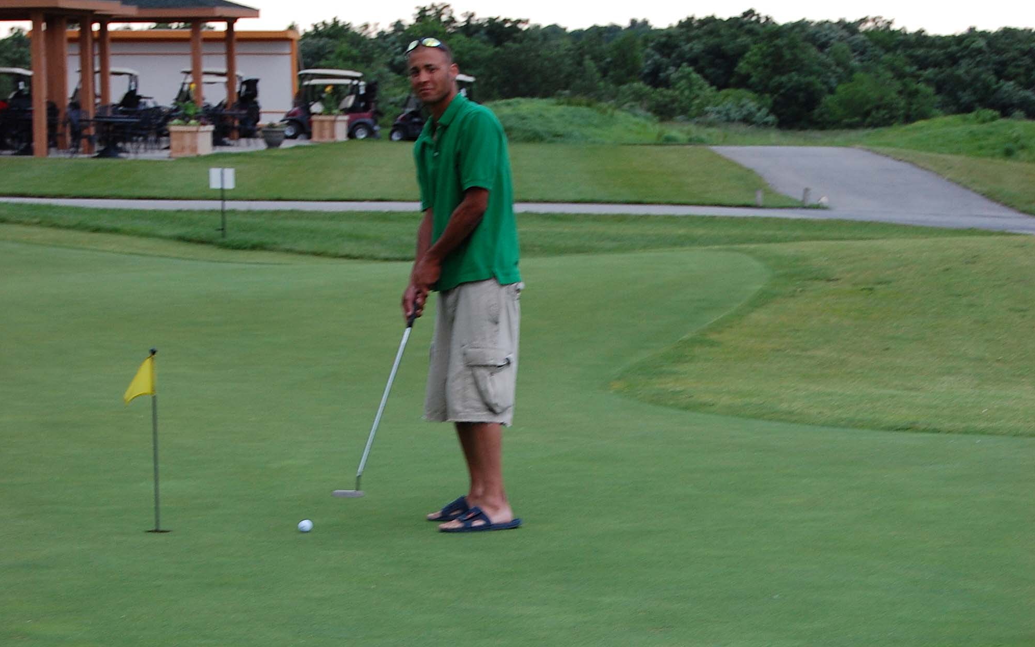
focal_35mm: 127
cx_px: 518
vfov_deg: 10.2
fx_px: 3576
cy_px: 664
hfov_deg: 16.5
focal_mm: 55
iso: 400
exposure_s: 1/80
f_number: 5.6
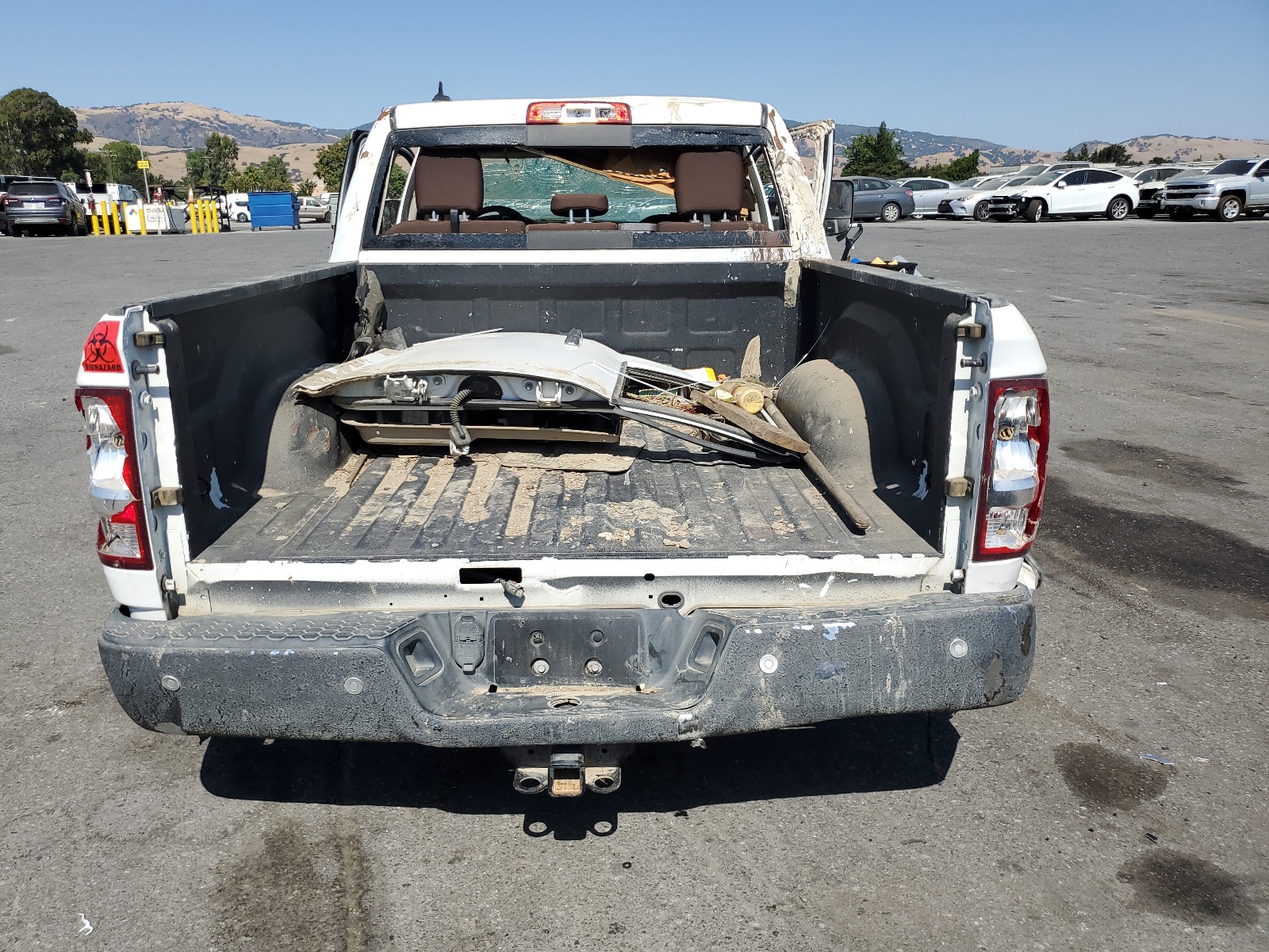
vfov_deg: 53.1
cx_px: 634
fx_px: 953
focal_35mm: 26
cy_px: 476
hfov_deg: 67.3
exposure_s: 1/5000
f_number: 1.5
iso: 50
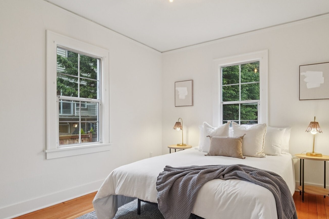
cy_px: 126
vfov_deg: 59.2
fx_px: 192
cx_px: 174
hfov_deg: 81.1
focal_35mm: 21
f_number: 8
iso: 1600
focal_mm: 16
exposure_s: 1/30
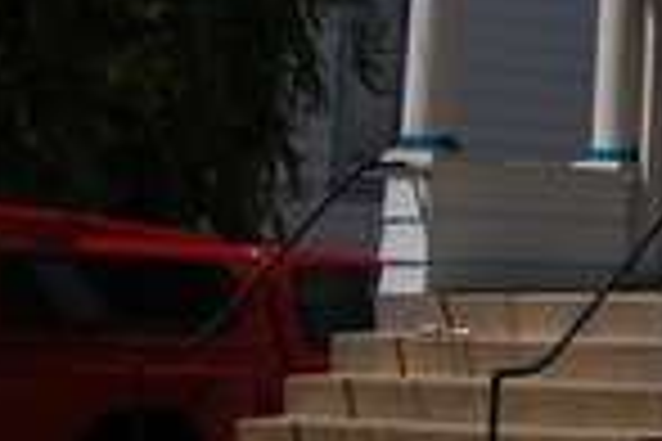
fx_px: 3604
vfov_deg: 6.8
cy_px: -369
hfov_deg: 9.6
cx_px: 1405
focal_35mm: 196
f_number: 16
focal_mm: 24
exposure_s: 1/320
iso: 200
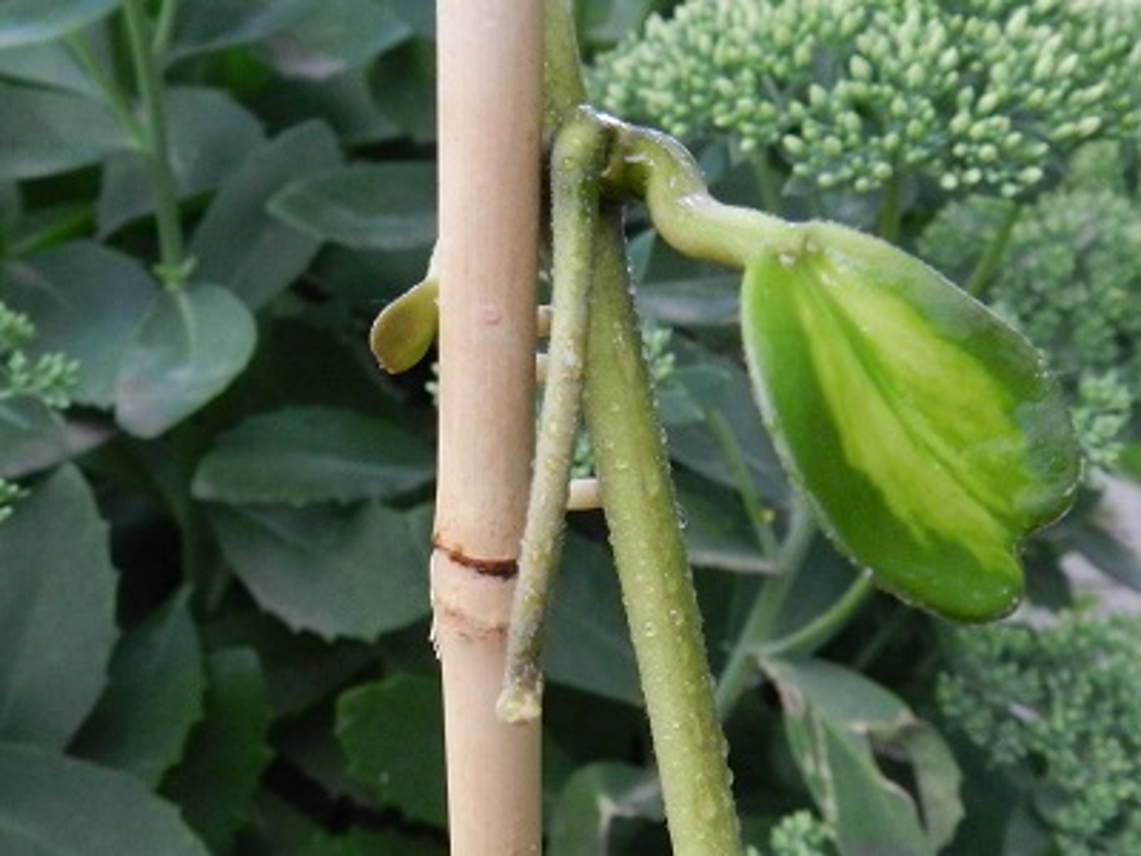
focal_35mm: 23
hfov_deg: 73.9
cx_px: 570
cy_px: 428
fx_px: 758
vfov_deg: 58.9
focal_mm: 4
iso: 640
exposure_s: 1/60
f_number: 3.4
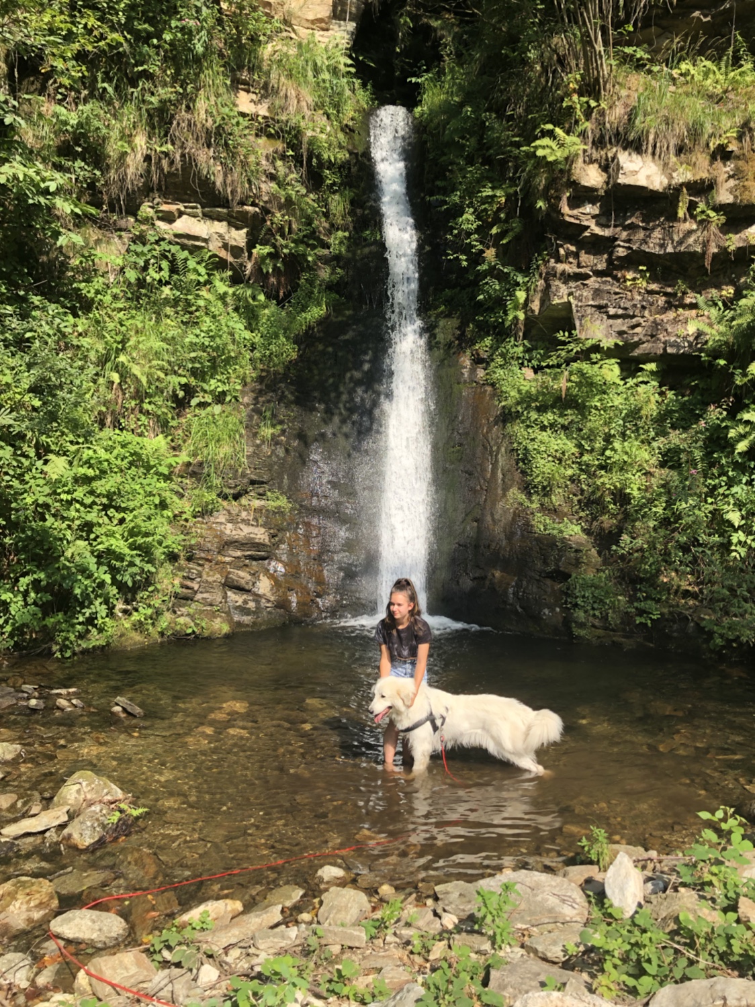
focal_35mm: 28
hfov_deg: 49.7
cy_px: 504
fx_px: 815
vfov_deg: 63.5
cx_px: 378
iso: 20
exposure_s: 1/585
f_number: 1.8
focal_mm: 3.99
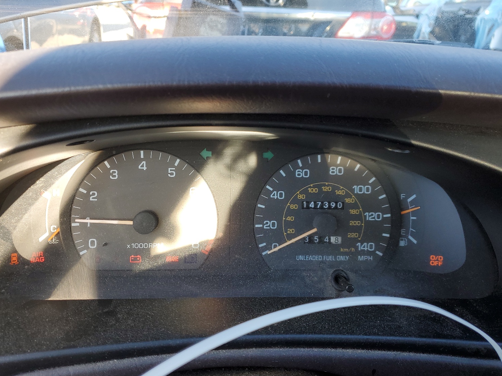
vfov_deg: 49.7
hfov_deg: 63.4
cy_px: 193
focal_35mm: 28
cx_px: 245
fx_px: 406
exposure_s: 1/149
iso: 50
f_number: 1.5
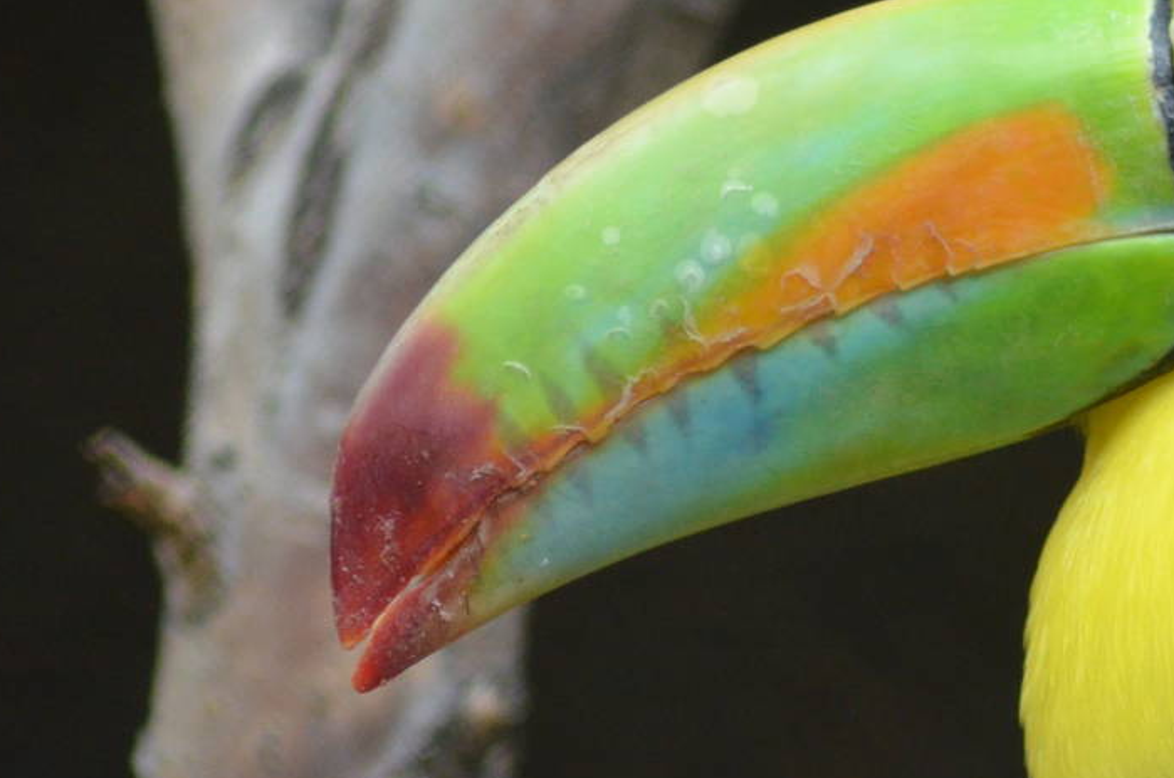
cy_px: 403
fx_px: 31307
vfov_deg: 1.4
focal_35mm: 962
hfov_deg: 2.1
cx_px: 1211
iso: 2000
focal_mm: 280
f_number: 5.3
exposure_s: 1/500
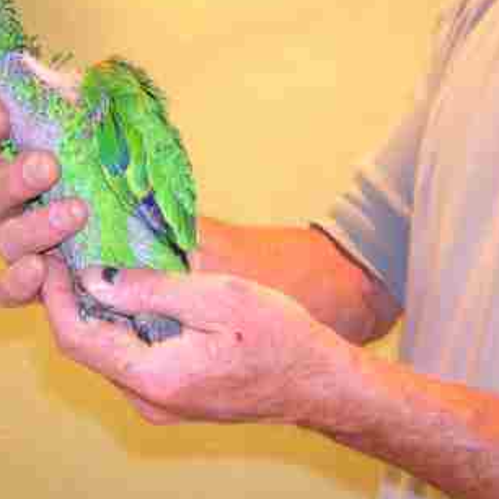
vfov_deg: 32.7
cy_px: 210
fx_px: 848
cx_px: 170
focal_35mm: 52
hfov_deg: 32.5
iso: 400
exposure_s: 1/4.9
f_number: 2.6
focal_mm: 4.7
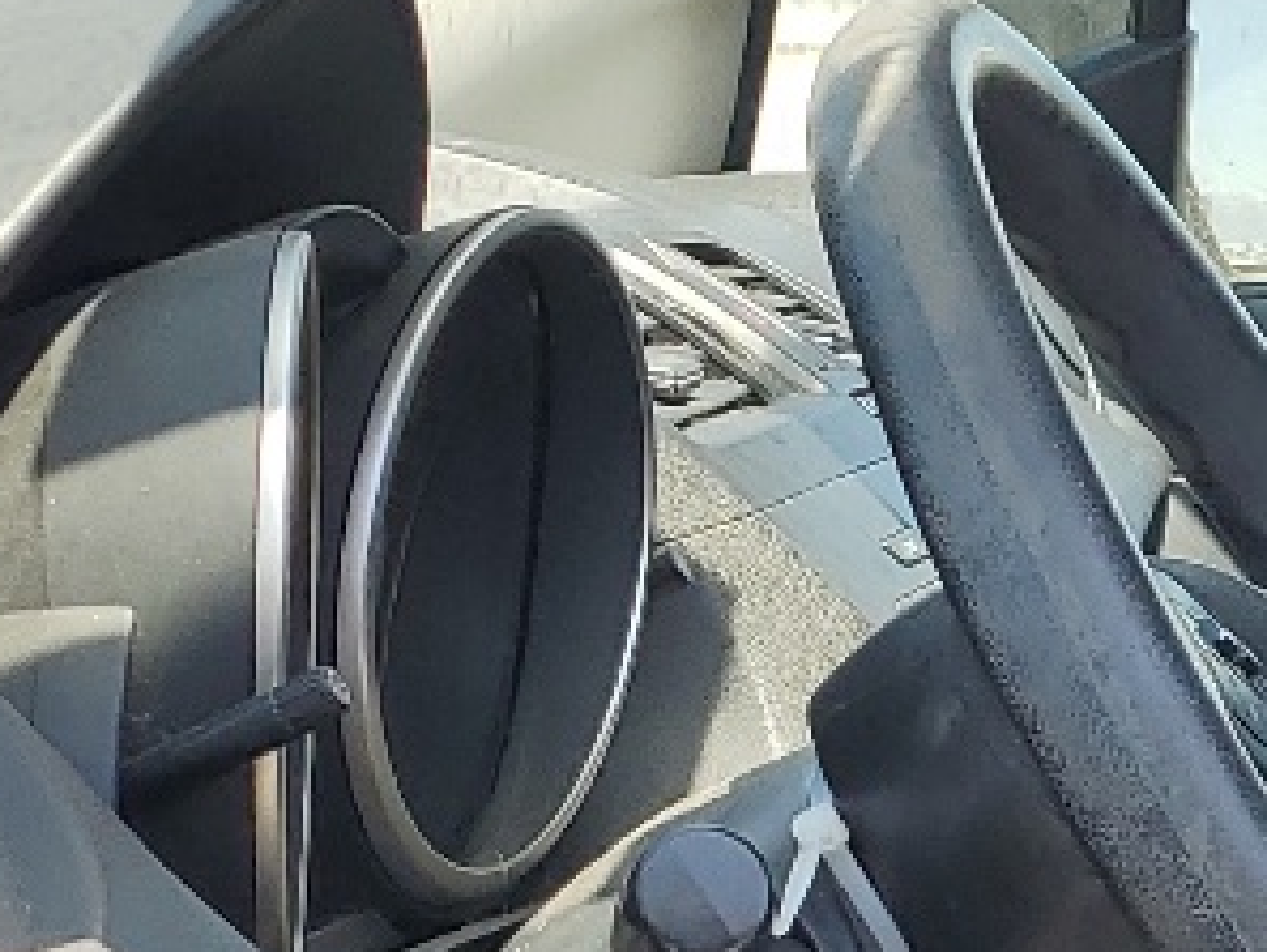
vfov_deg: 10.2
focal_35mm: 140
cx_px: 2325
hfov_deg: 12.7
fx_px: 5126
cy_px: 1516
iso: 50
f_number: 1.5
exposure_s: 1/556
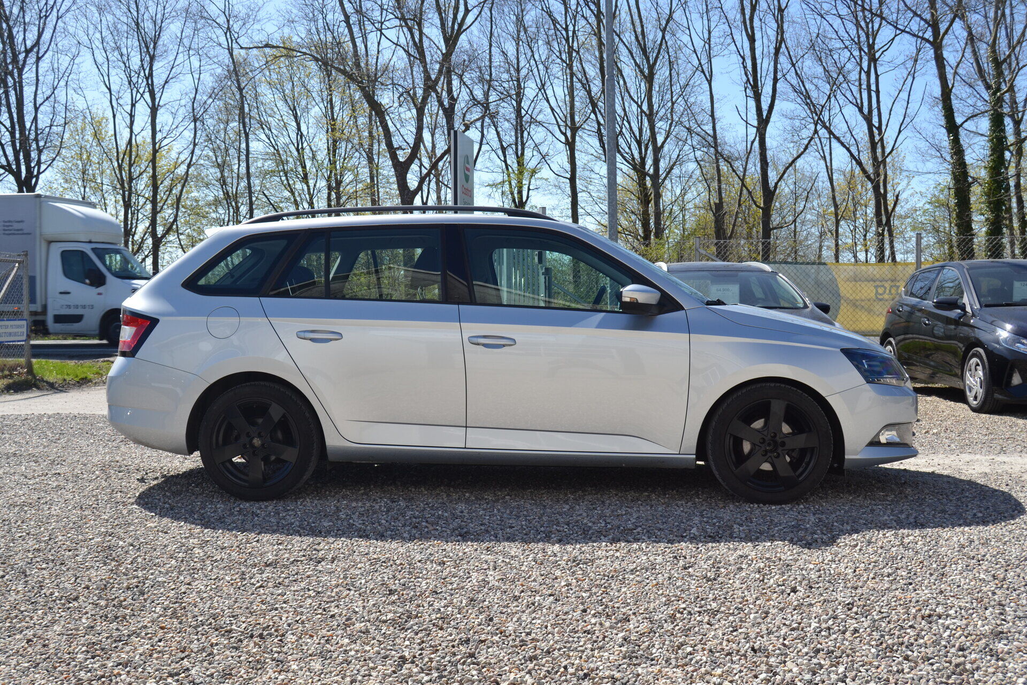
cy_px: 342
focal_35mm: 36
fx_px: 1027
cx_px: 514
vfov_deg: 36.9
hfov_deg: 53.1
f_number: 8
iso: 100
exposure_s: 1/250
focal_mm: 24
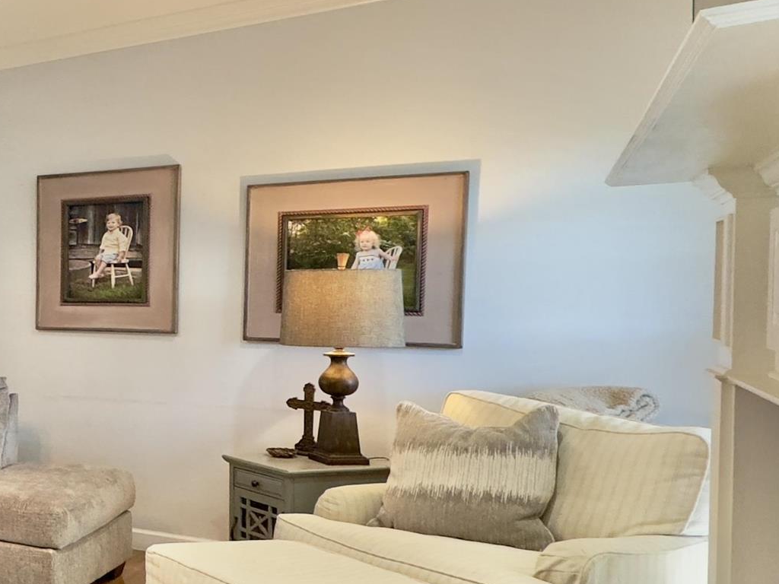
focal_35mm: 42
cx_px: -229
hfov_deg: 33.2
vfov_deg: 34.3
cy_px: 332
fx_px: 945
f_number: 2.2
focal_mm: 2.22
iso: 200
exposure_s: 1/60
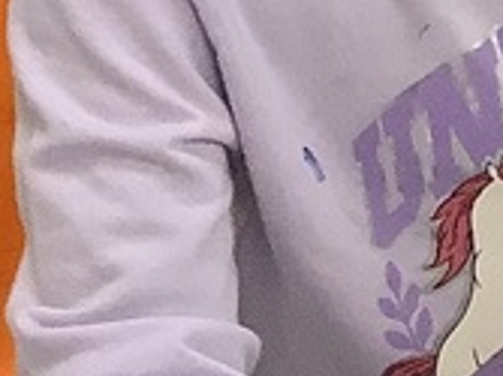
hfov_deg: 10.4
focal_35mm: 190
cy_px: 361
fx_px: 2759
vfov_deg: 7.8
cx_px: 373
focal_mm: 3.3
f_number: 2.4
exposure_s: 1/120
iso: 80
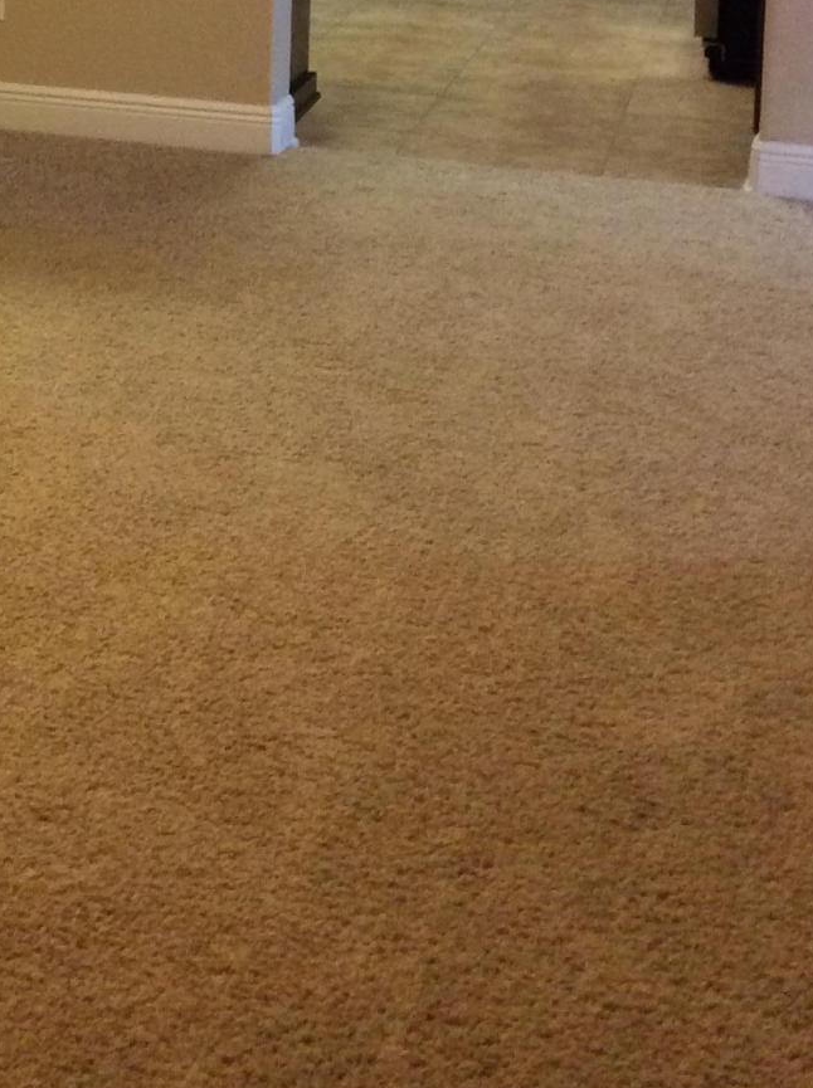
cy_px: -140
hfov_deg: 18.9
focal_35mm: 74
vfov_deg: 24.4
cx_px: -113
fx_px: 2324
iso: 200
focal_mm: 3.3
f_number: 2.4
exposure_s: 1/24
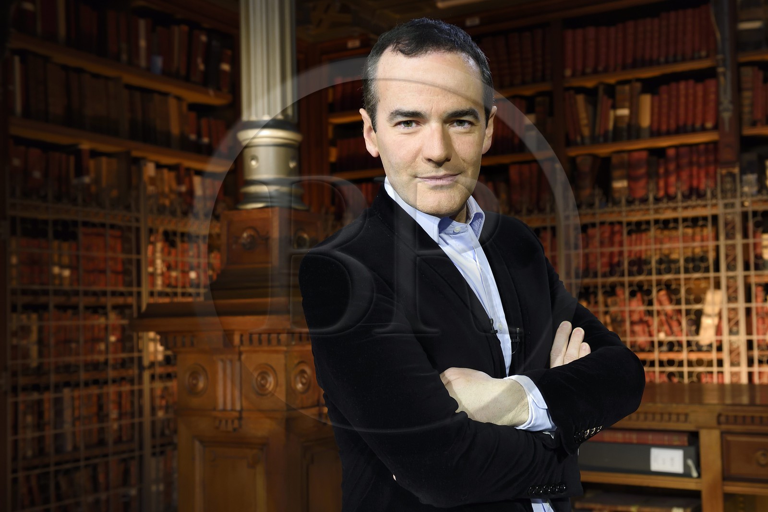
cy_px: 256
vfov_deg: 35.0
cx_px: 384
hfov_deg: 50.7
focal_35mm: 38
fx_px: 810
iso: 1600
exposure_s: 1/60
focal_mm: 38
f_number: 5.6
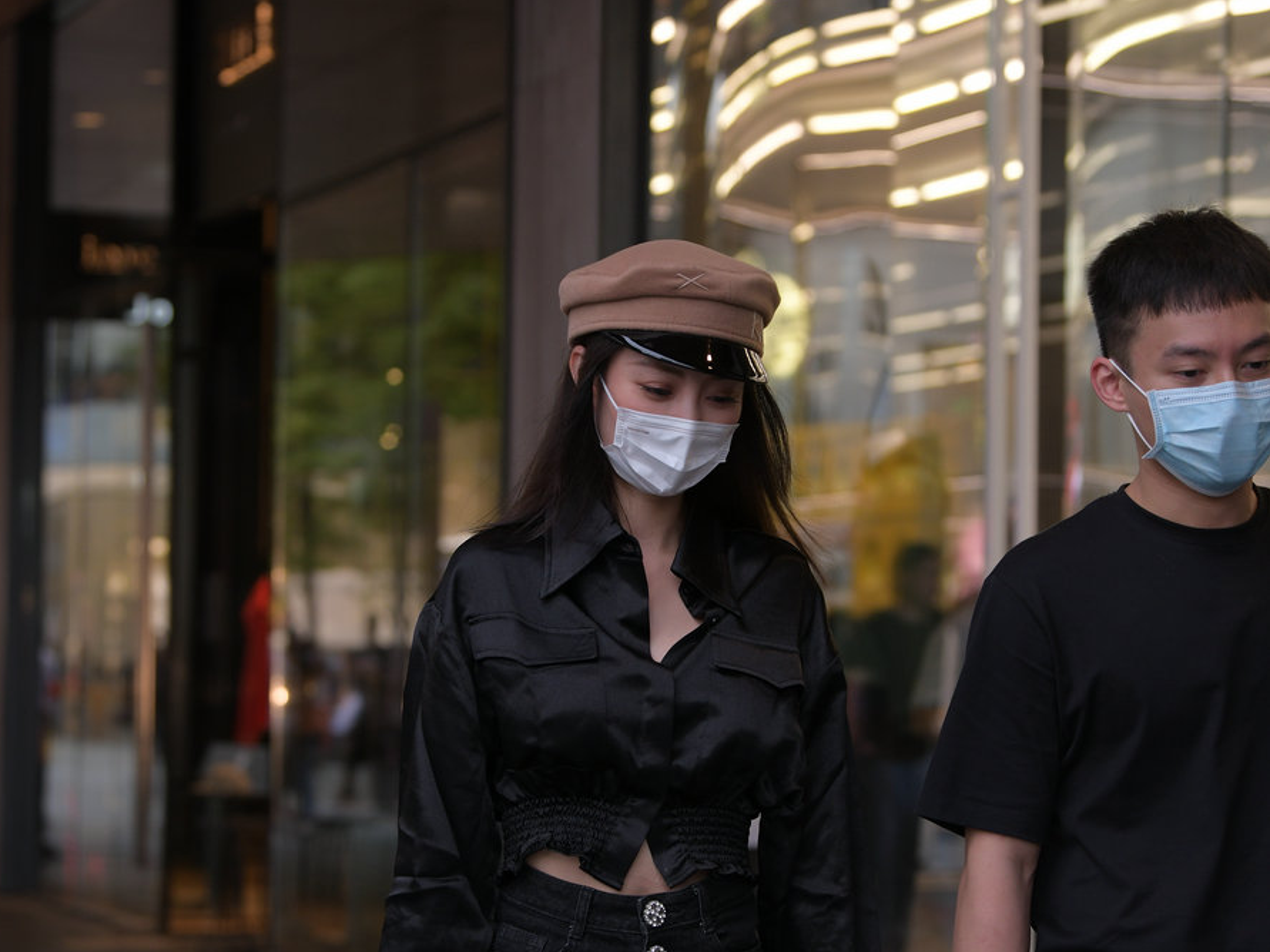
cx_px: 631
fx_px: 3742
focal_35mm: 102
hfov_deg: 19.3
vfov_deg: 14.5
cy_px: 559
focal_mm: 70
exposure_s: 1/400
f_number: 3.5
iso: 800
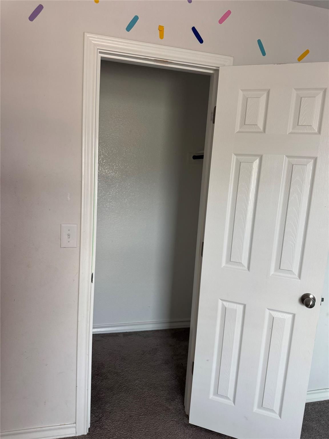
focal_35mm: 24
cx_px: 164
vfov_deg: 71.6
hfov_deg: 56.8
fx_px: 304
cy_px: 220
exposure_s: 1/121
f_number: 1.78
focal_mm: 6.76
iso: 160
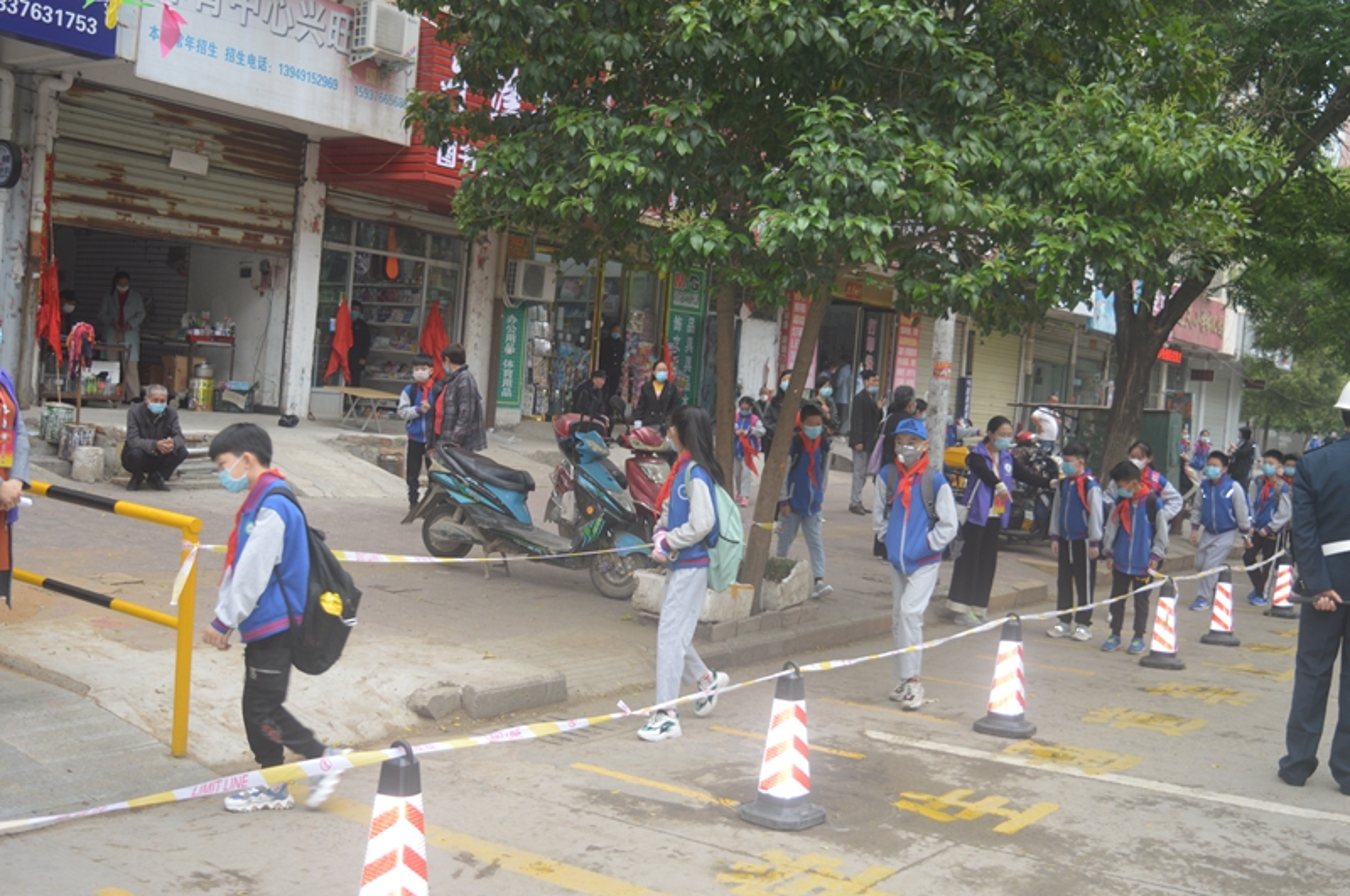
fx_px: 1460
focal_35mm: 39
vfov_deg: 34.1
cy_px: 448
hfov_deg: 49.6
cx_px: 675
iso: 200
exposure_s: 1/125
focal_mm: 26
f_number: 4
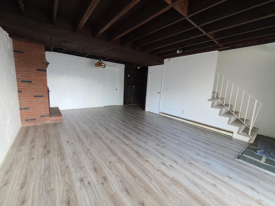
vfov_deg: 89.9
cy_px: 103
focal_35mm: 13
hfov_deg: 106.2
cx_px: 138
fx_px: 103
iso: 320
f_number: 2.2
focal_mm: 2.2
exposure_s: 1/60
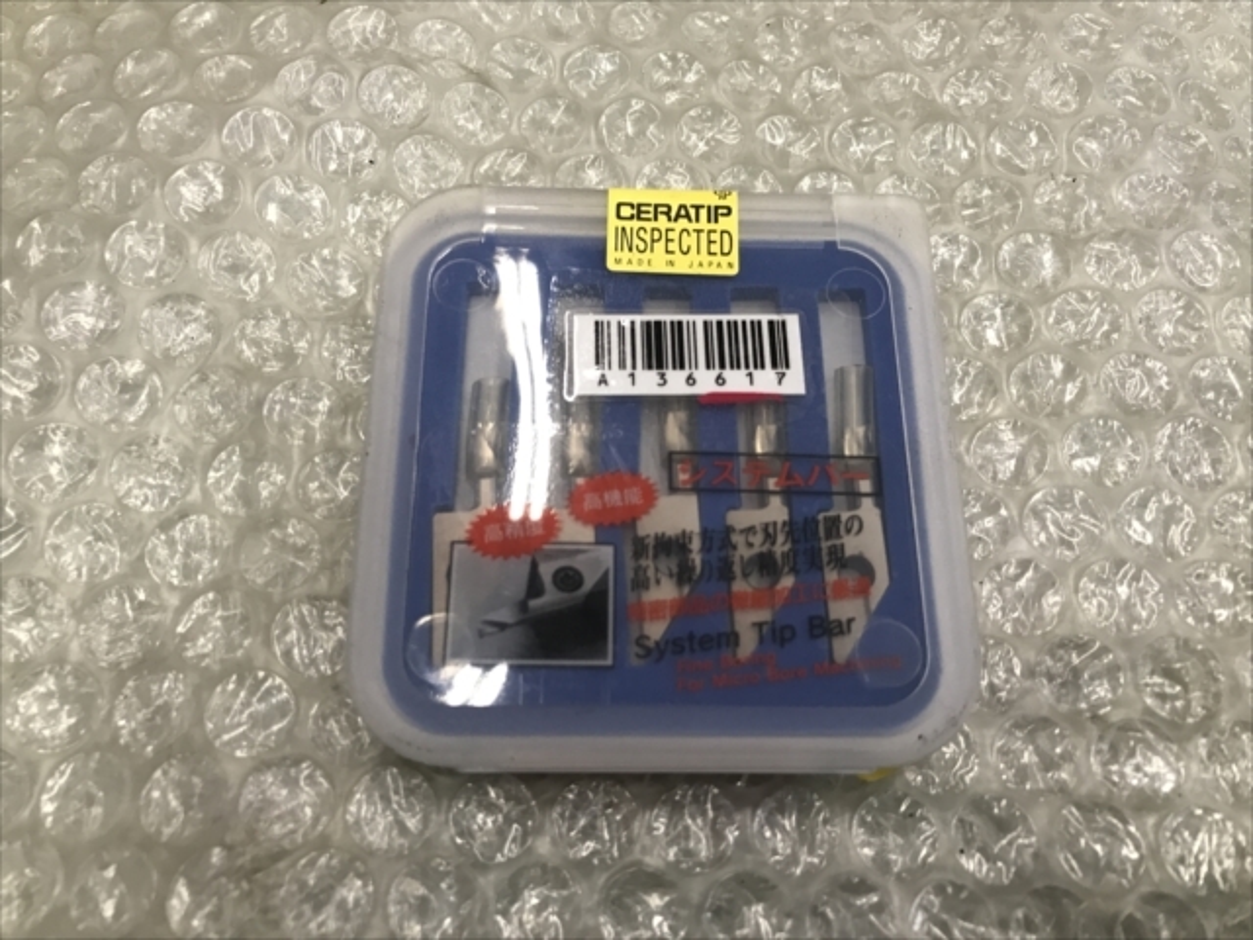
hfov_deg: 63.4
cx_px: 626
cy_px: 470
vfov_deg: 49.7
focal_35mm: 28
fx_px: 1014
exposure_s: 1/30
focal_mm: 3.99
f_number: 1.8
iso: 32
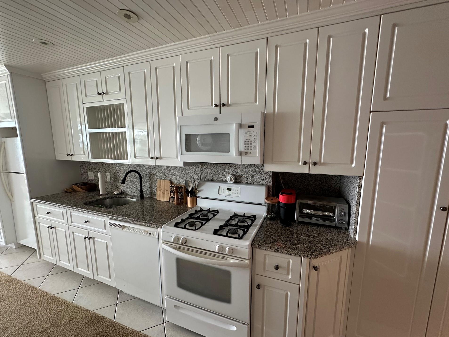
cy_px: 173
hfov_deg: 98.1
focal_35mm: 15
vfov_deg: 81.7
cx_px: 230
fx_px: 195
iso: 200
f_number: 2.2
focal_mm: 2.22
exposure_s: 1/99
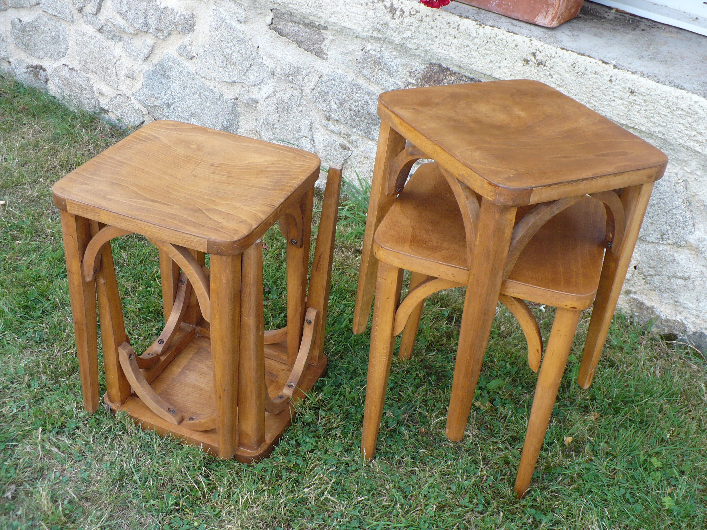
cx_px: 379
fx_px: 817
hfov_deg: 46.8
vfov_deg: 35.9
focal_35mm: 40
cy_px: 282
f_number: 2.8
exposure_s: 1/125
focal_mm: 6.1
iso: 100
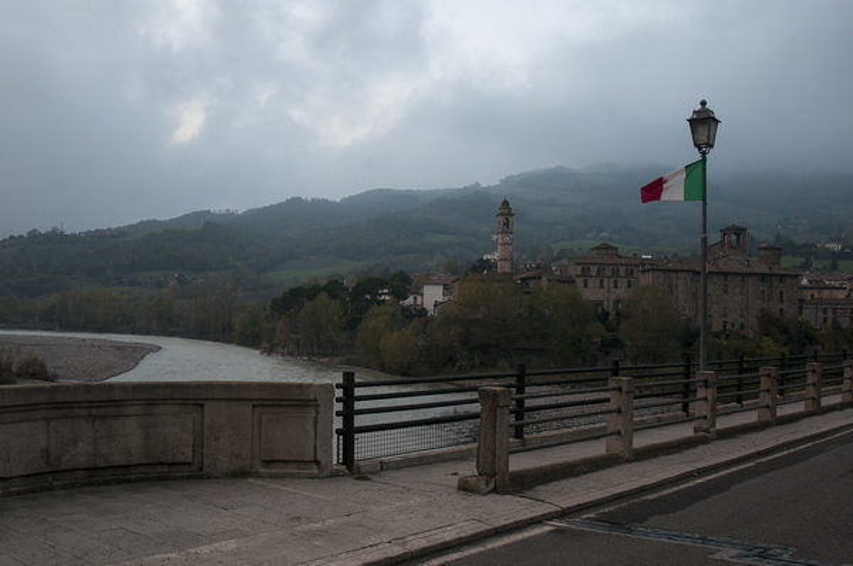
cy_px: 283
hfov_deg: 53.2
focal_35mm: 36
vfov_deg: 36.8
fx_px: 852
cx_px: 426
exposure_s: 1/200
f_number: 8
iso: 800
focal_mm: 24
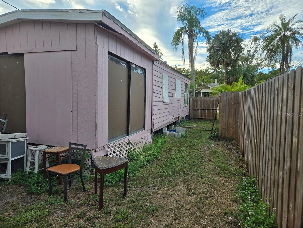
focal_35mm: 23
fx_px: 201
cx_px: 152
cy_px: 114
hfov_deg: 73.9
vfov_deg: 58.9
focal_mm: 5.4
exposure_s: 1/1038
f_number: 1.8
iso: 25
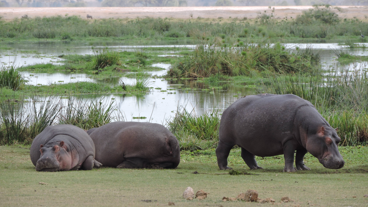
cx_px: 184
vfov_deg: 2.4
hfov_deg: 4.2
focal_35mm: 513
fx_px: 5006
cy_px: 112
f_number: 4.9
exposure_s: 1/250
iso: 100
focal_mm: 83.8
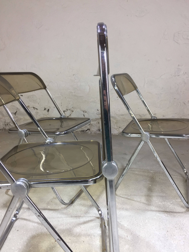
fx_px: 211
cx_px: 94
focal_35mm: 29
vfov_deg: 61.7
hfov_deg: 48.2
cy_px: 126
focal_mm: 4.15
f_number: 2.2
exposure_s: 1/50
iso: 32
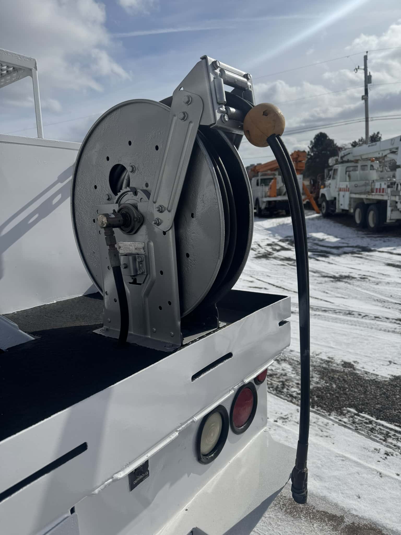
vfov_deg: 71.6
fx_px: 371
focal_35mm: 24
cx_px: 200
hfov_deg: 56.8
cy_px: 268
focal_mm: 6.76
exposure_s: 1/12346
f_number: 1.78
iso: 80
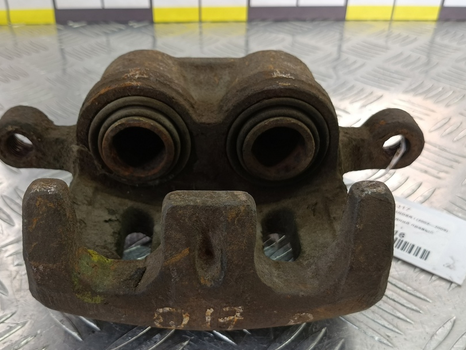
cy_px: 199
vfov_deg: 48.1
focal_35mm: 29
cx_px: 207
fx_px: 390
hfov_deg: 61.5
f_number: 1.6
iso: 107
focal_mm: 4.11
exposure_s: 1/50
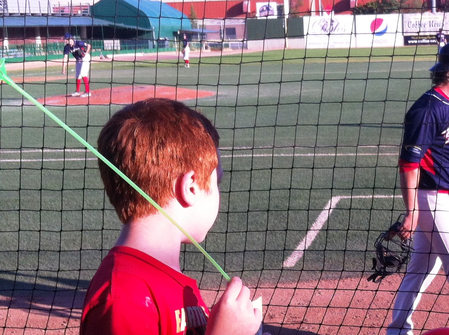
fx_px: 997
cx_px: 366
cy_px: 282
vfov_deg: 18.9
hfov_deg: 24.9
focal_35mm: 77
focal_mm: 3.85
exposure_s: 1/672
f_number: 2.8
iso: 80
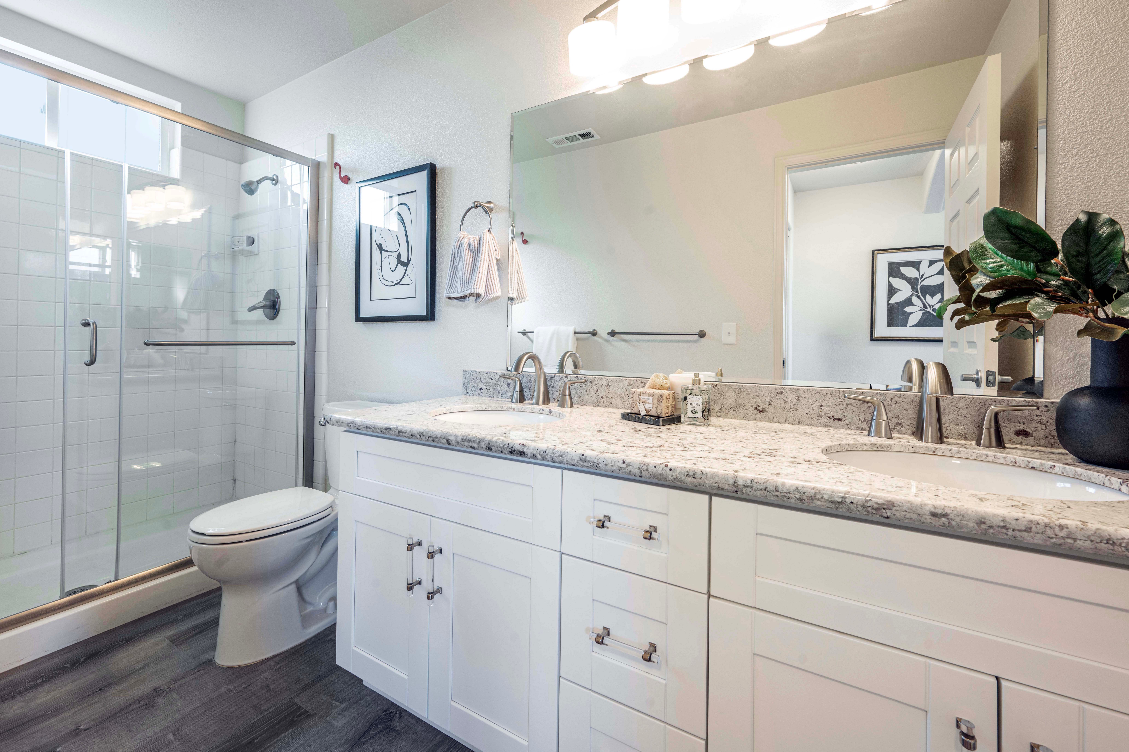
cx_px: 564
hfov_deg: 104.3
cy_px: 376
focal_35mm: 14
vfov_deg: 81.2
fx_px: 439
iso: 250
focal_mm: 14
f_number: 9
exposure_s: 1/2.5
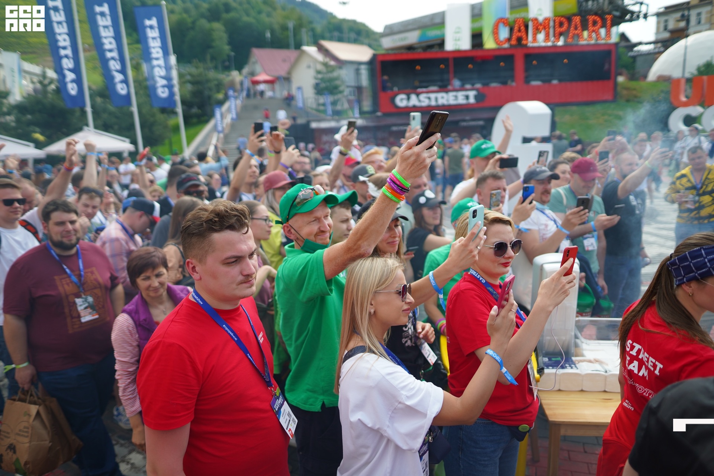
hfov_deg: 73.7
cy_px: 238
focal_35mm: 24
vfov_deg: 53.1
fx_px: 476
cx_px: 357
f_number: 1.4
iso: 125
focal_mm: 24
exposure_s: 1/3200
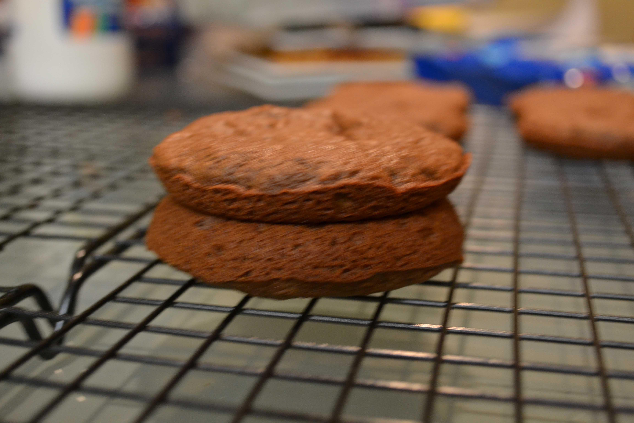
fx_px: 898
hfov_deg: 38.9
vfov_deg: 26.5
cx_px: 317
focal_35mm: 51
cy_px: 212
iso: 1250
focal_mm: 34
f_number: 5
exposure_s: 1/15
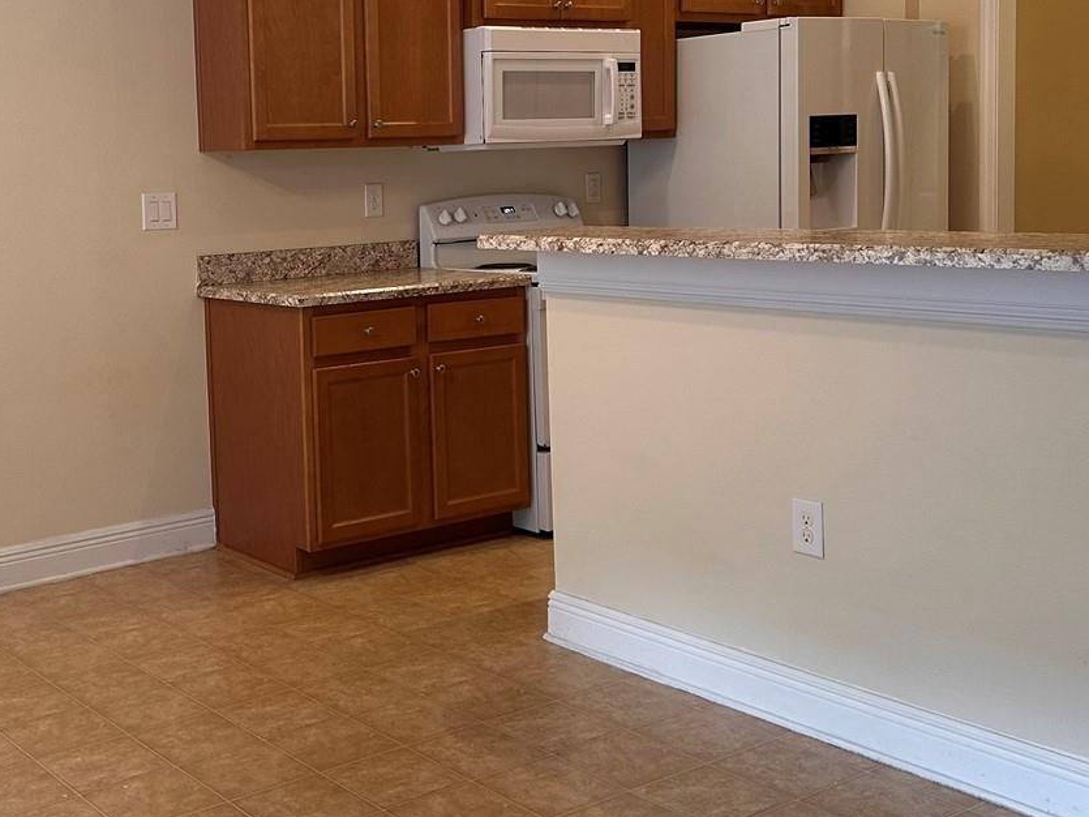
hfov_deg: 40.3
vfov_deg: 31.4
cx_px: 296
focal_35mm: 46
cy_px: 300
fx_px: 1447
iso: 160
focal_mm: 6.86
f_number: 1.78
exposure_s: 1/120
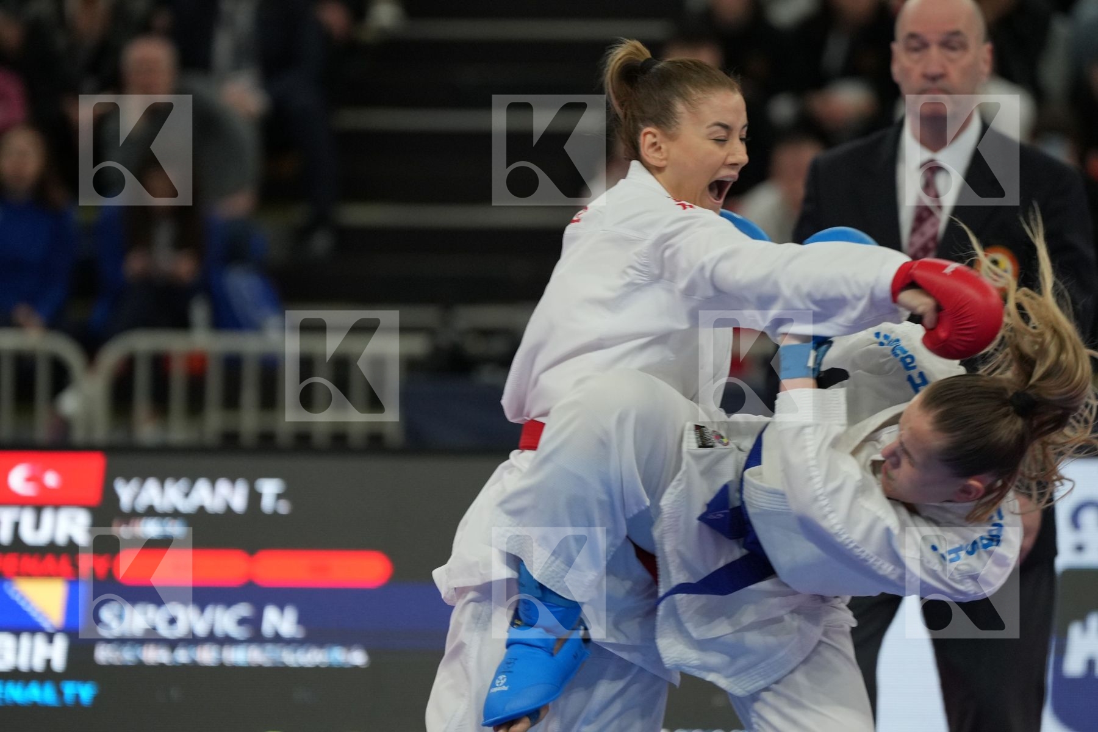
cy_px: 366
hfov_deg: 6.9
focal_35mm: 300
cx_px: 549
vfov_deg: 4.6
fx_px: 9149
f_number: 2.8
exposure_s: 1/1000
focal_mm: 200
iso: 1600
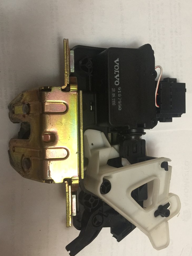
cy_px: 132
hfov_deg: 39.6
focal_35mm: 36
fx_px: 266
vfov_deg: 51.4
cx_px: 110
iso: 160
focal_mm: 4.15
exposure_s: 1/15
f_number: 2.2
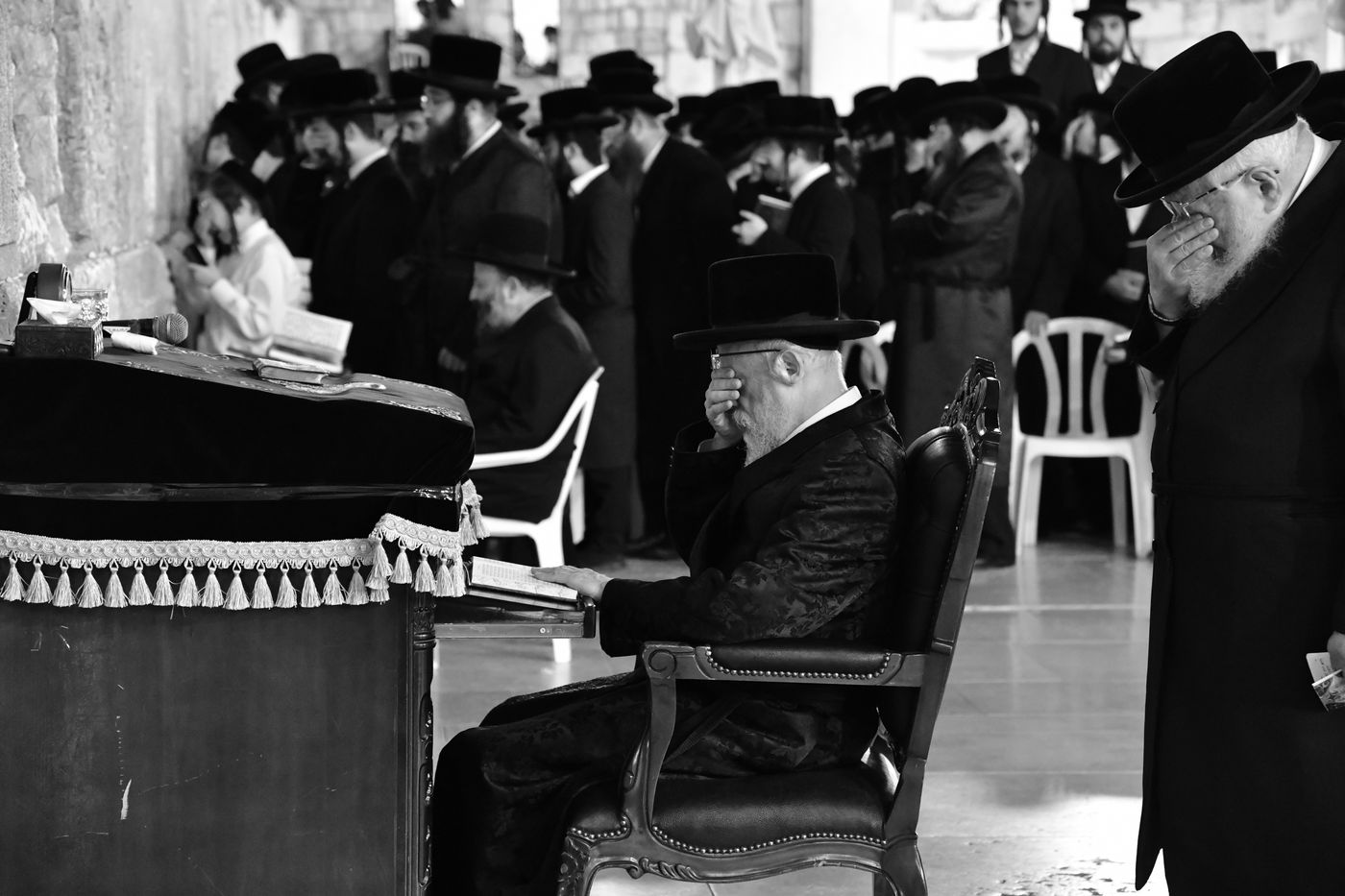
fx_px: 3661
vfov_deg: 14.0
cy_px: 448
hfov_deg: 20.8
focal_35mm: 98
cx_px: 672
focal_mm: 98
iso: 10000
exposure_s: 1/100
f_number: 5.6
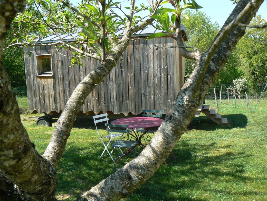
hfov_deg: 51.4
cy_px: 100
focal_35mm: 36
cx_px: 134
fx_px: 278
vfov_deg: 39.7
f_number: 7.1
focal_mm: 6
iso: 200
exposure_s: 1/400
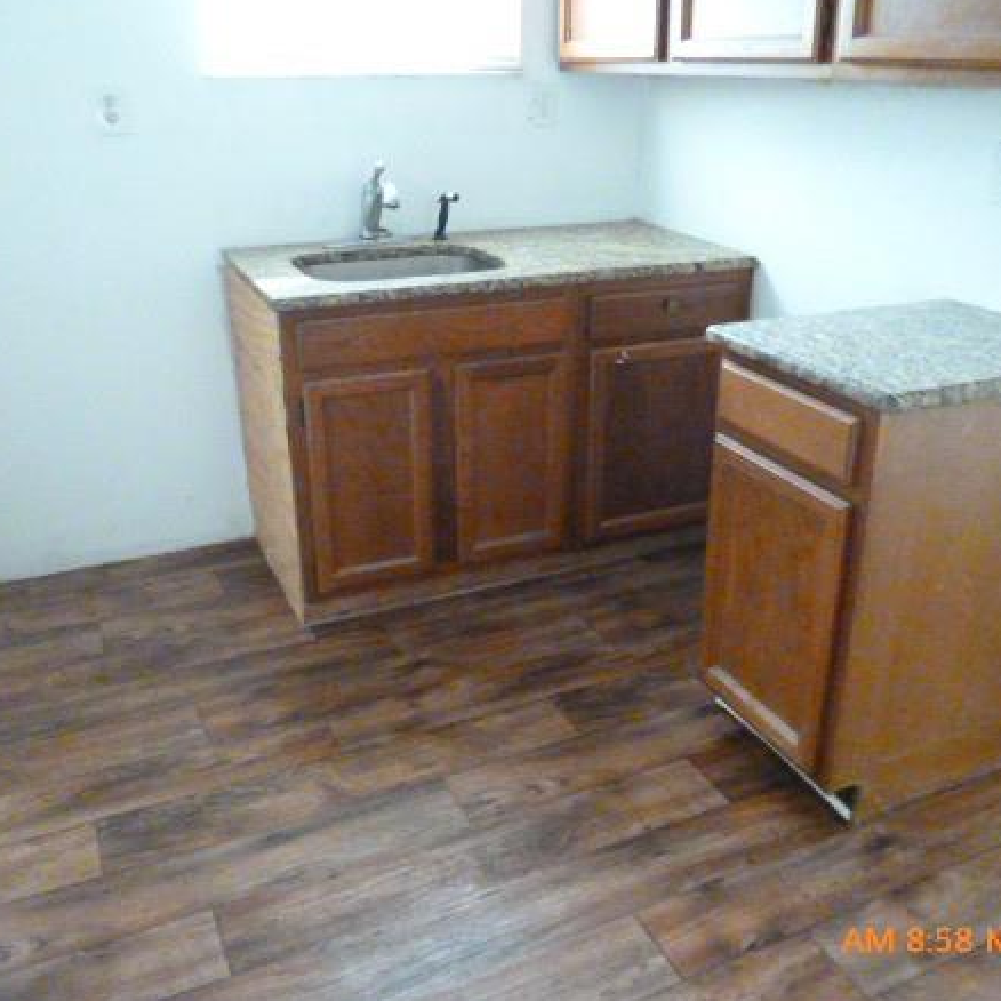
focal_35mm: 31
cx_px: 560
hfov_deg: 52.4
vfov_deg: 52.5
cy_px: 500
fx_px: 1014
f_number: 2.5
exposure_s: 1/125
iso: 1600
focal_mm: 4.3
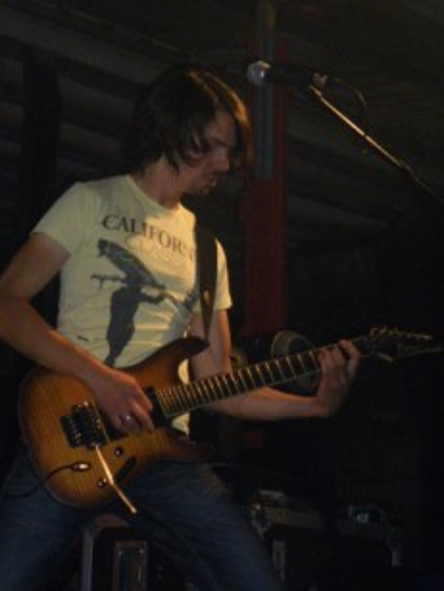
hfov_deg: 12.9
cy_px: 201
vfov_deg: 17.1
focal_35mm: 115
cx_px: 183
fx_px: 1967
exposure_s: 1/100
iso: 800
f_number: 4.6
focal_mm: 13.9
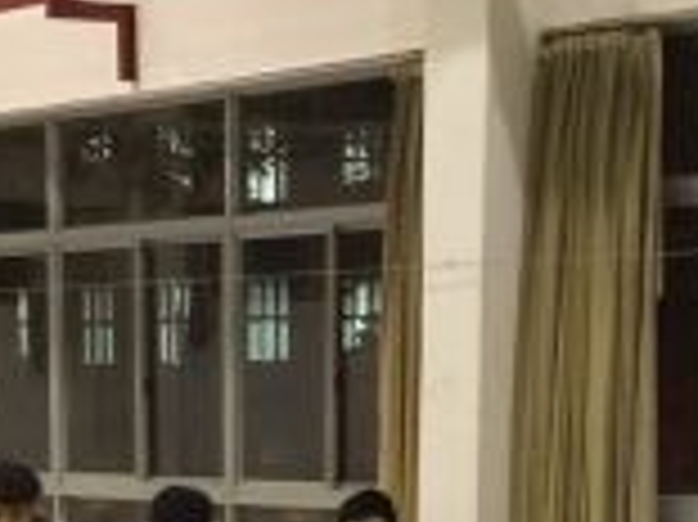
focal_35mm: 131
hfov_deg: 14.9
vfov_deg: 10.5
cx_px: 36
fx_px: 2639
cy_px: 983
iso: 100
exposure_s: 1/10
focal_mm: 4.15
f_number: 2.2
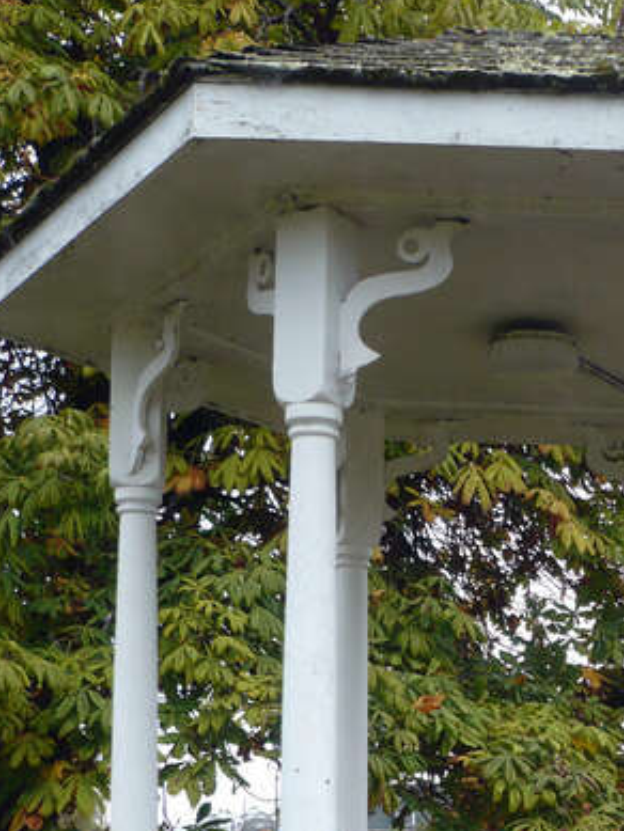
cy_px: 812
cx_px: 530
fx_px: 1730
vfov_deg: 25.8
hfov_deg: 20.1
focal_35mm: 72
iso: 100
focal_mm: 5.8
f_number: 2.8
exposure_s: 1/250
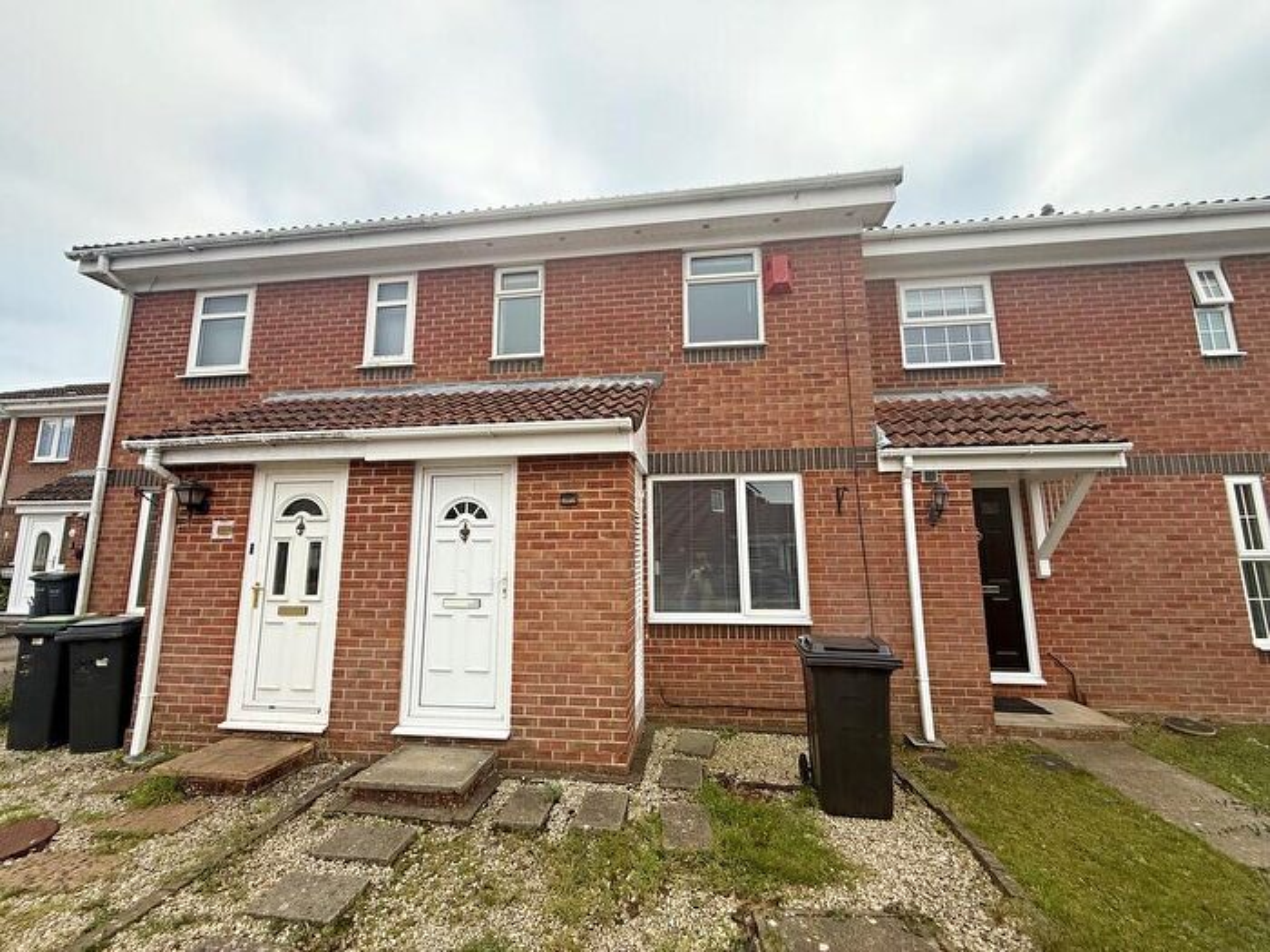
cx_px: 635
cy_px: 476
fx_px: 514
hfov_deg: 102.1
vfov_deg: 85.7
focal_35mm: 14
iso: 50
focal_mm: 2.22
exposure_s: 1/458
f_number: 2.2
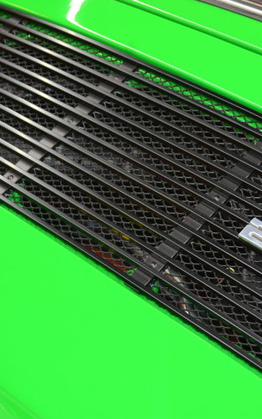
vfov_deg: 24.6
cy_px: 210
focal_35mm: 84
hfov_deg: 15.4
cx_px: 228
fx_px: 959
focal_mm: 36
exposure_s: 1/60
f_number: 5
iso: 1600
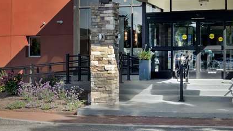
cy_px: -130
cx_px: -17
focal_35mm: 59
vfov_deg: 16.0
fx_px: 365
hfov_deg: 31.8
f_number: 9
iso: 100
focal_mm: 16
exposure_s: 1/400
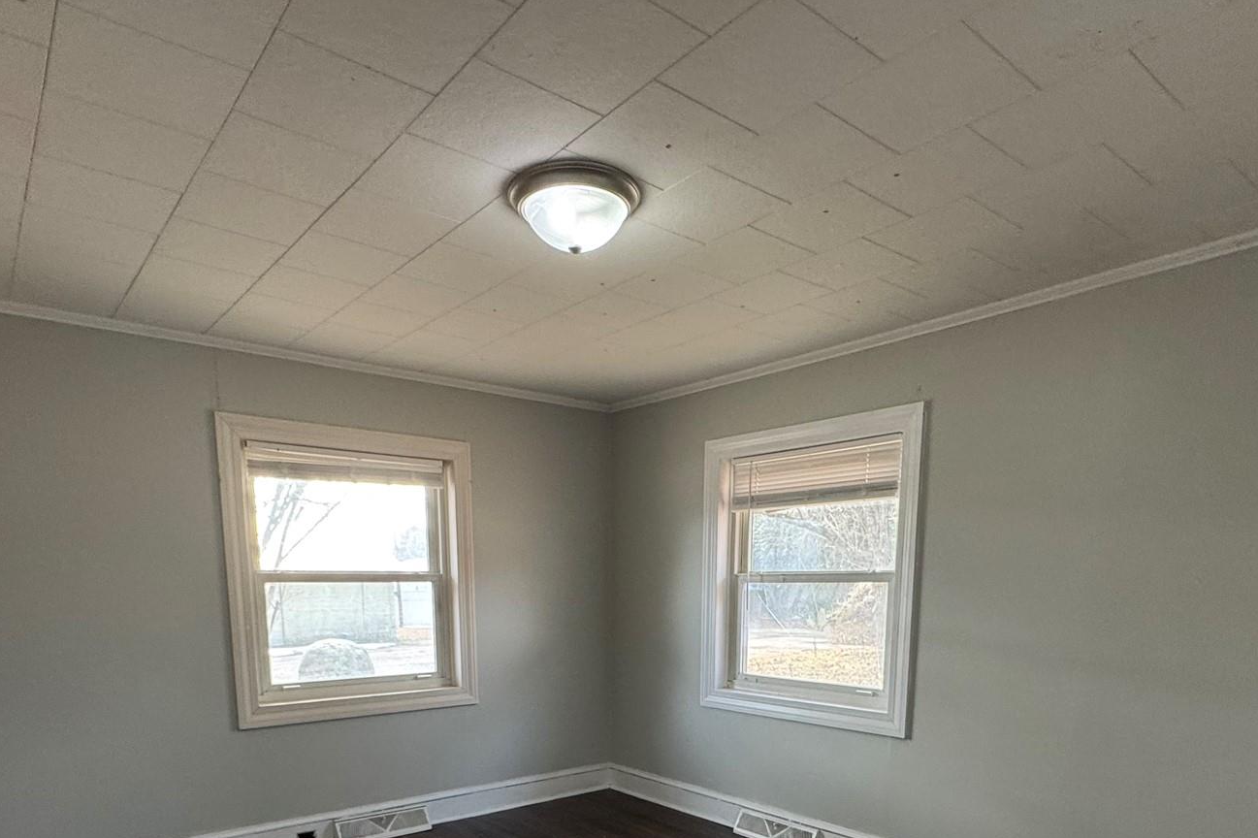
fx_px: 803
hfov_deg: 76.1
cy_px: 710
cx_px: 615
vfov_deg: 50.5
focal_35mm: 23
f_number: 2.2
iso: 200
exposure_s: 1/120
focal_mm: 2.22
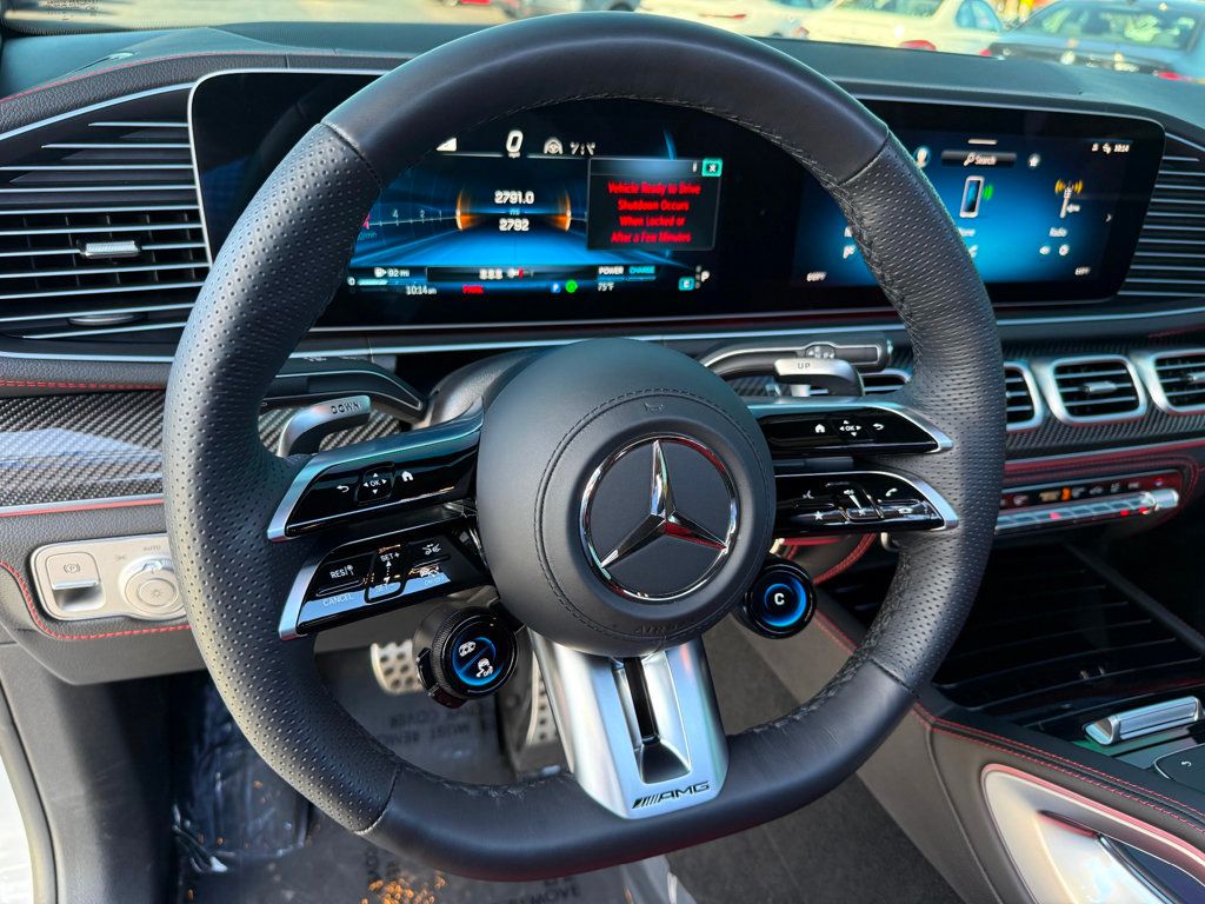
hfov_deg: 71.6
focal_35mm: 24
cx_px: 602
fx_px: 835
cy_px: 452
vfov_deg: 56.8
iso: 200
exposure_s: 1/116
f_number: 1.78
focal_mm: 6.76
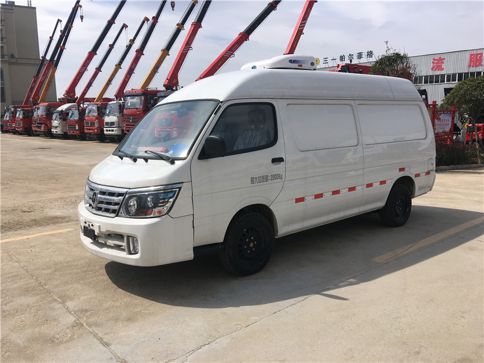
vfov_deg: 48.2
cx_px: 242
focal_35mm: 29
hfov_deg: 61.7
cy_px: 182
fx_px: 405
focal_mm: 4.15
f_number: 2.2
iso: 25
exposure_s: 1/1748
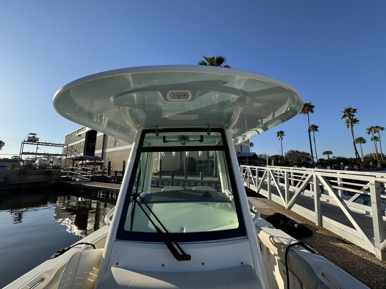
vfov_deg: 85.7
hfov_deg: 102.1
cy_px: 144
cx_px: 193
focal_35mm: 14
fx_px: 156
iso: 50
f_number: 2.2
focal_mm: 2.22
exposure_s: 1/1094
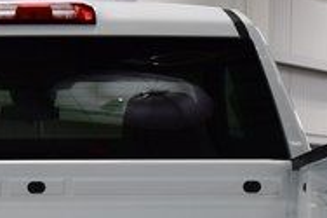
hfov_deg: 15.3
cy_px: 360
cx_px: 33
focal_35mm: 133
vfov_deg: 9.9
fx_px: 1207
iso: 400
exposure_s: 1/30
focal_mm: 26
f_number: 7.1
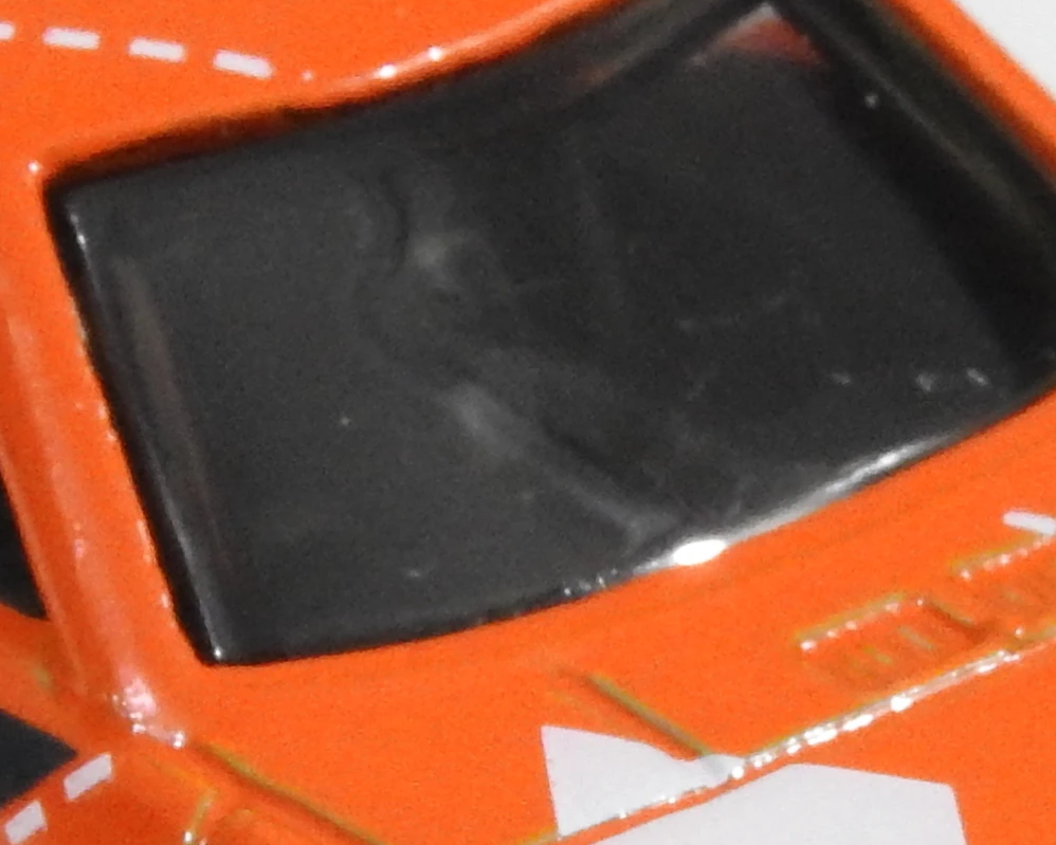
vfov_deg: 3.3
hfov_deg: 4.1
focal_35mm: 473
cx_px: 559
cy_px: 798
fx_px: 14787
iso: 800
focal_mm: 18.8
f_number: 7.6
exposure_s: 1/8
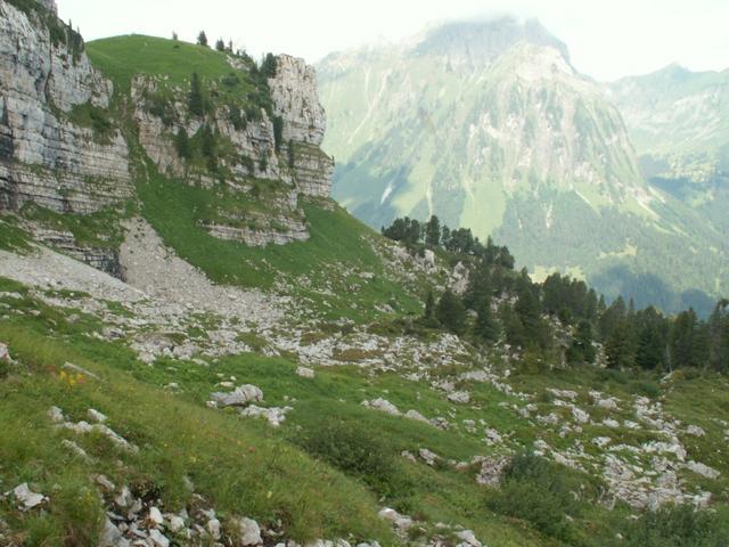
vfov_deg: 40.7
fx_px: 737
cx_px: 364
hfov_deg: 52.6
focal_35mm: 35
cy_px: 274
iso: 50
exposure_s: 1/50
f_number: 7.1
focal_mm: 5.86
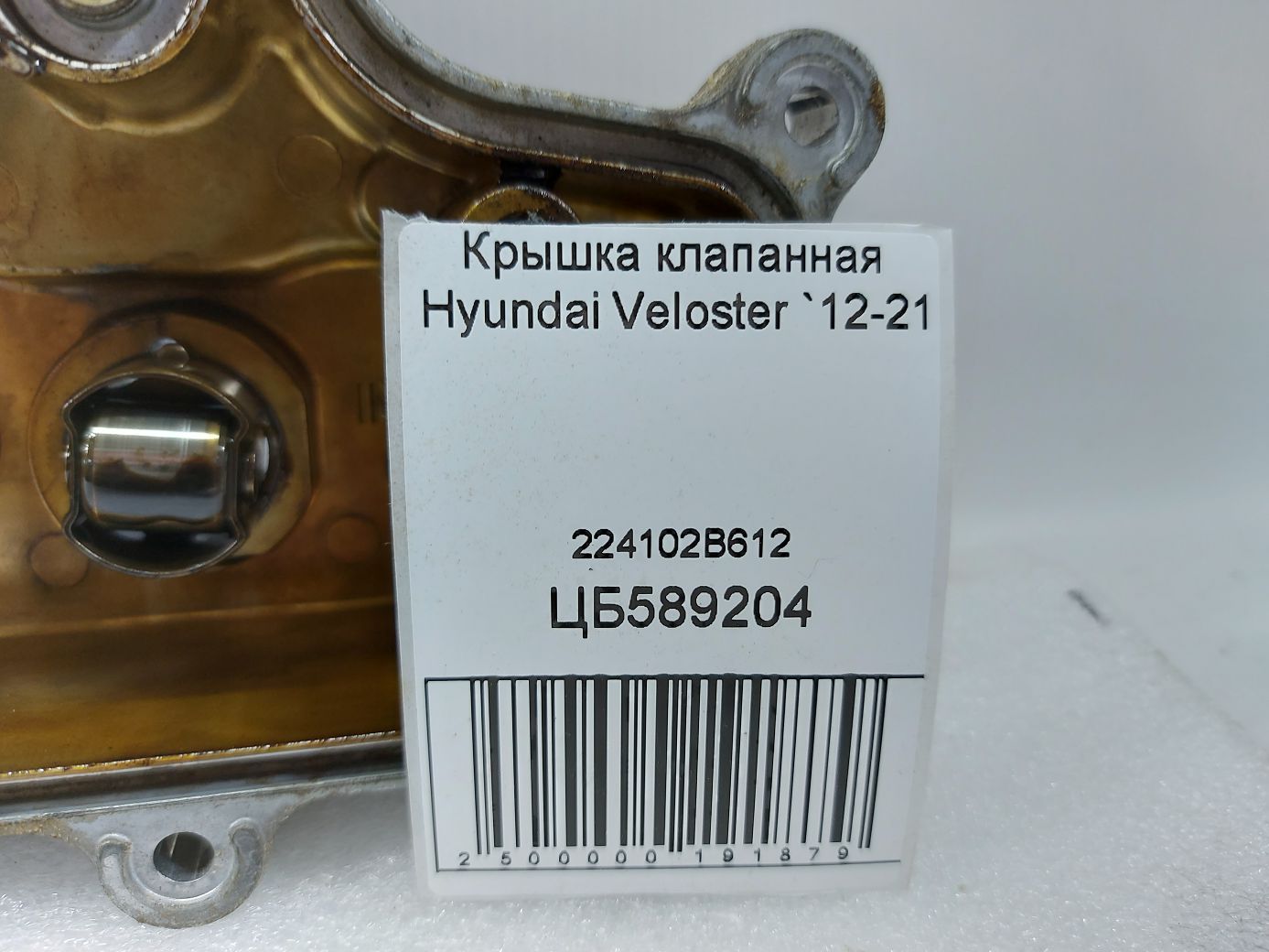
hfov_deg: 71.6
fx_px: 880
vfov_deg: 56.8
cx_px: 634
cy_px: 476
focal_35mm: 24
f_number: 1.8
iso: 64
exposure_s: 1/50
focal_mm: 5.23
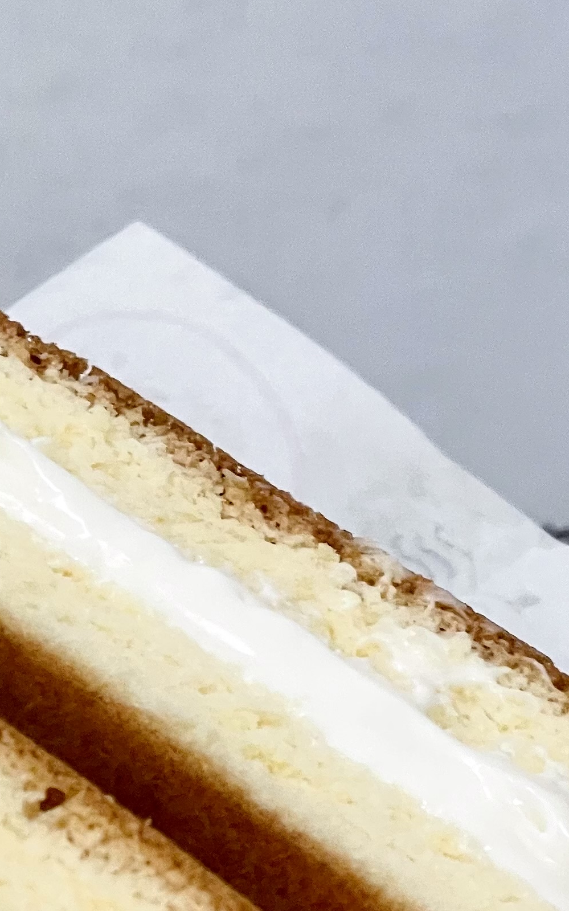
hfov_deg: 9.2
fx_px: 3450
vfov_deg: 15.0
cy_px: 675
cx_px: -268
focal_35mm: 139
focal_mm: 6
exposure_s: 1/50
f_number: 2
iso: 160
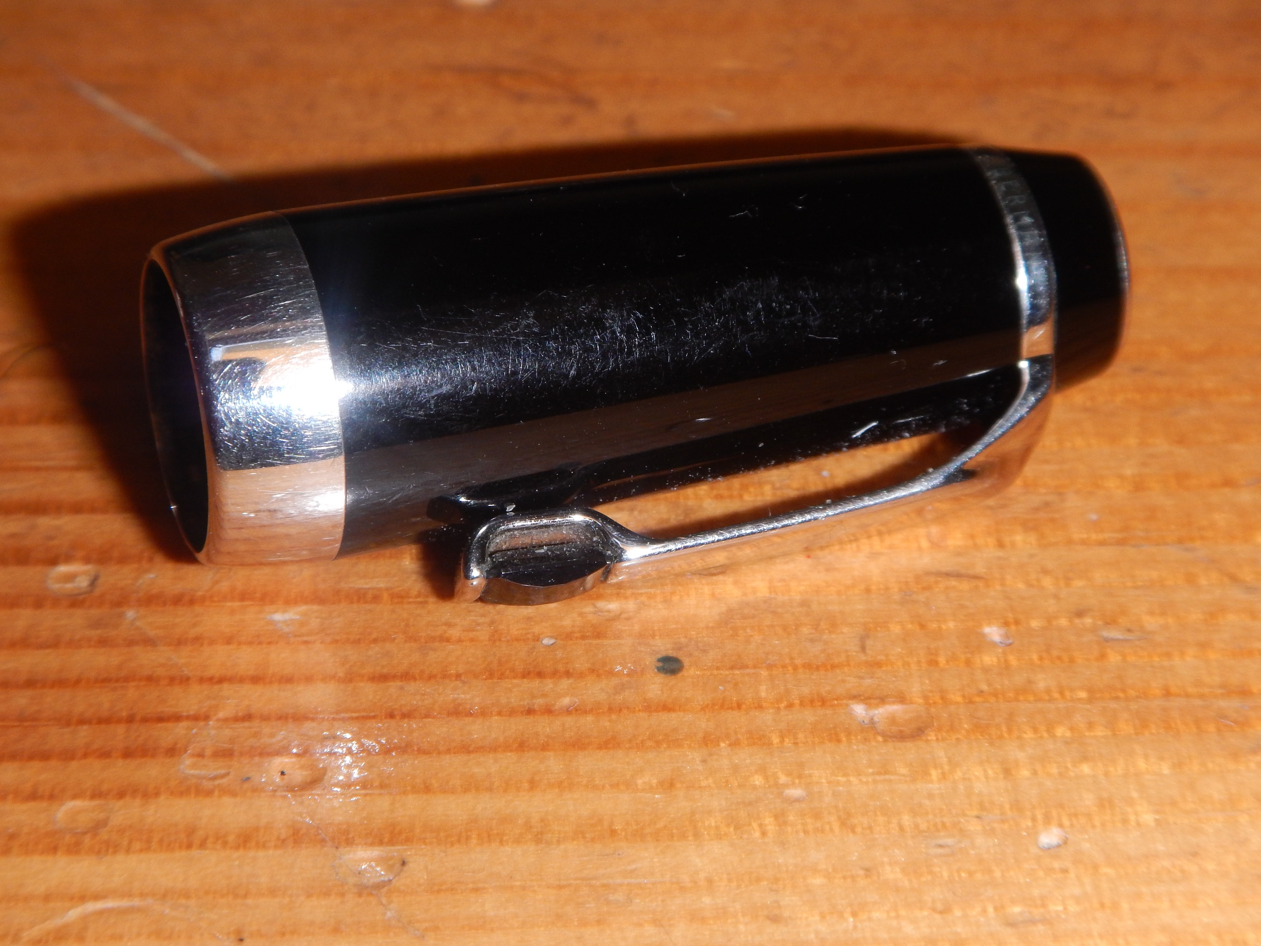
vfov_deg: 16.2
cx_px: 630
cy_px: 473
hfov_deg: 21.5
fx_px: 3315
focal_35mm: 91
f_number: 9
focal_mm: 16.4
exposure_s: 1/30
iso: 200
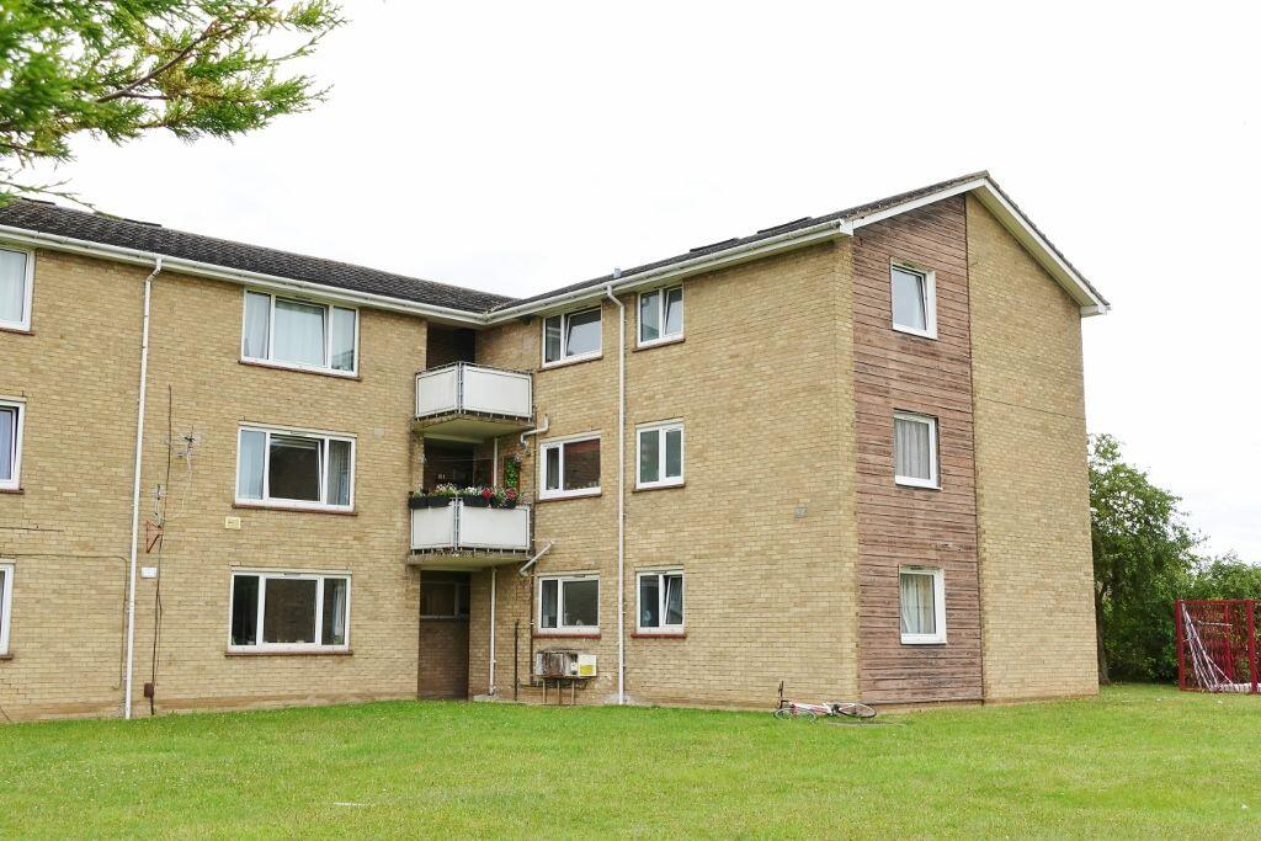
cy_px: 420
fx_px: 1366
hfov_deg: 49.5
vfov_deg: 34.2
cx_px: 630
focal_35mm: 39
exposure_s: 1/100
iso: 125
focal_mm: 14.3
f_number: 5.6
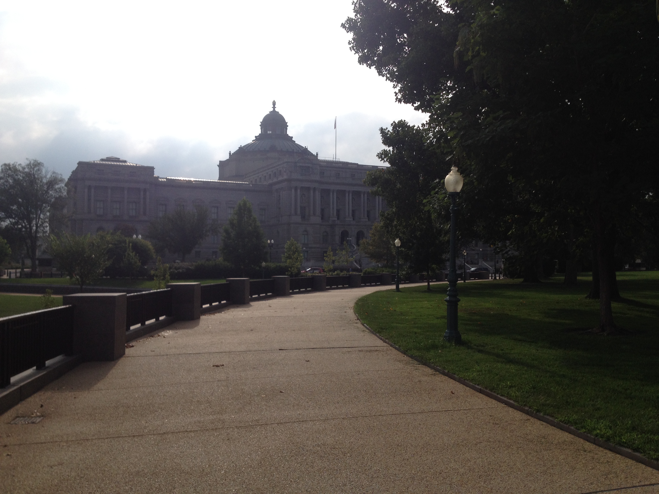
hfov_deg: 52.6
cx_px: 330
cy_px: 247
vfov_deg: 40.7
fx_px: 666
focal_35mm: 35
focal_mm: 4.28
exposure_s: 1/4255
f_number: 2.4
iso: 50
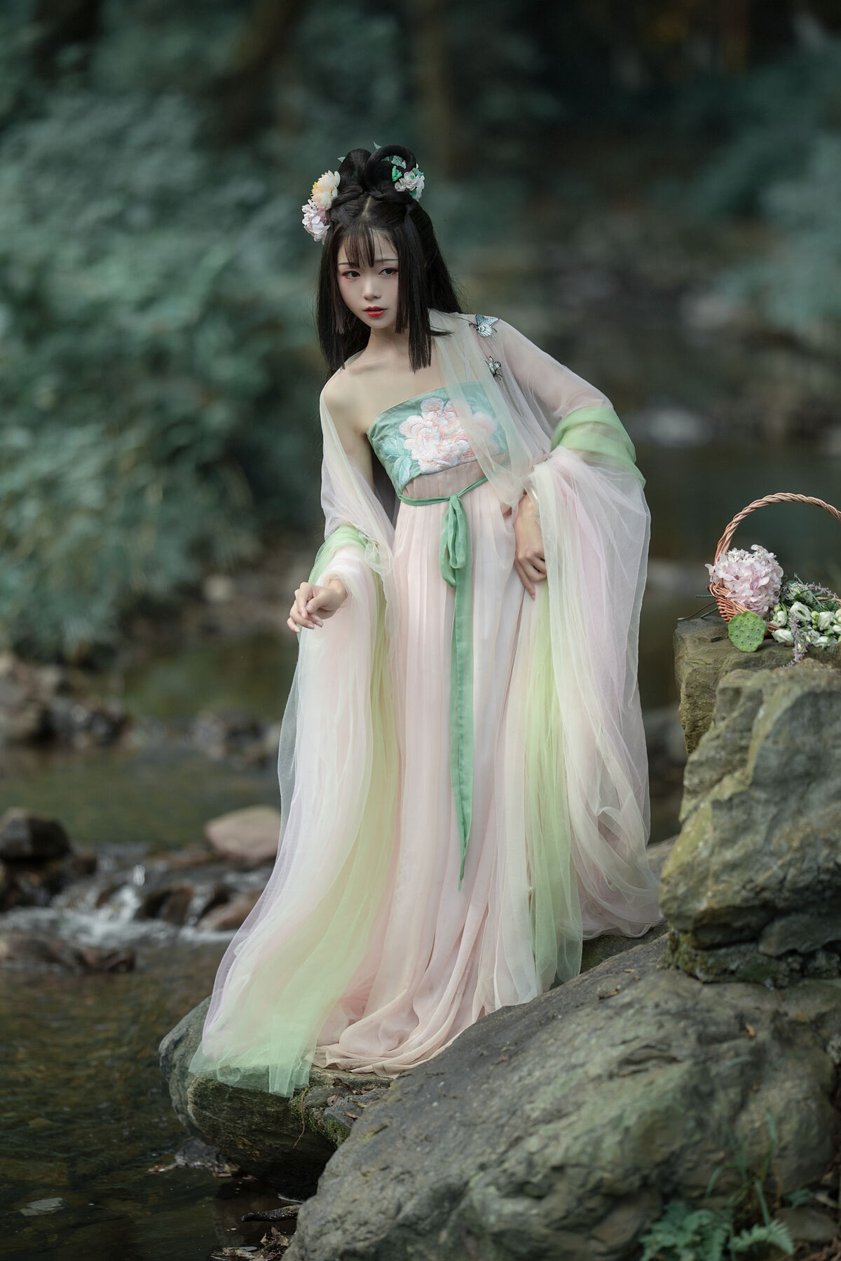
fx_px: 4695
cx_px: 420
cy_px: 630
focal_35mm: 134
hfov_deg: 10.2
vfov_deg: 15.3
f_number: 1.8
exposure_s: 1/500
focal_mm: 135
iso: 320
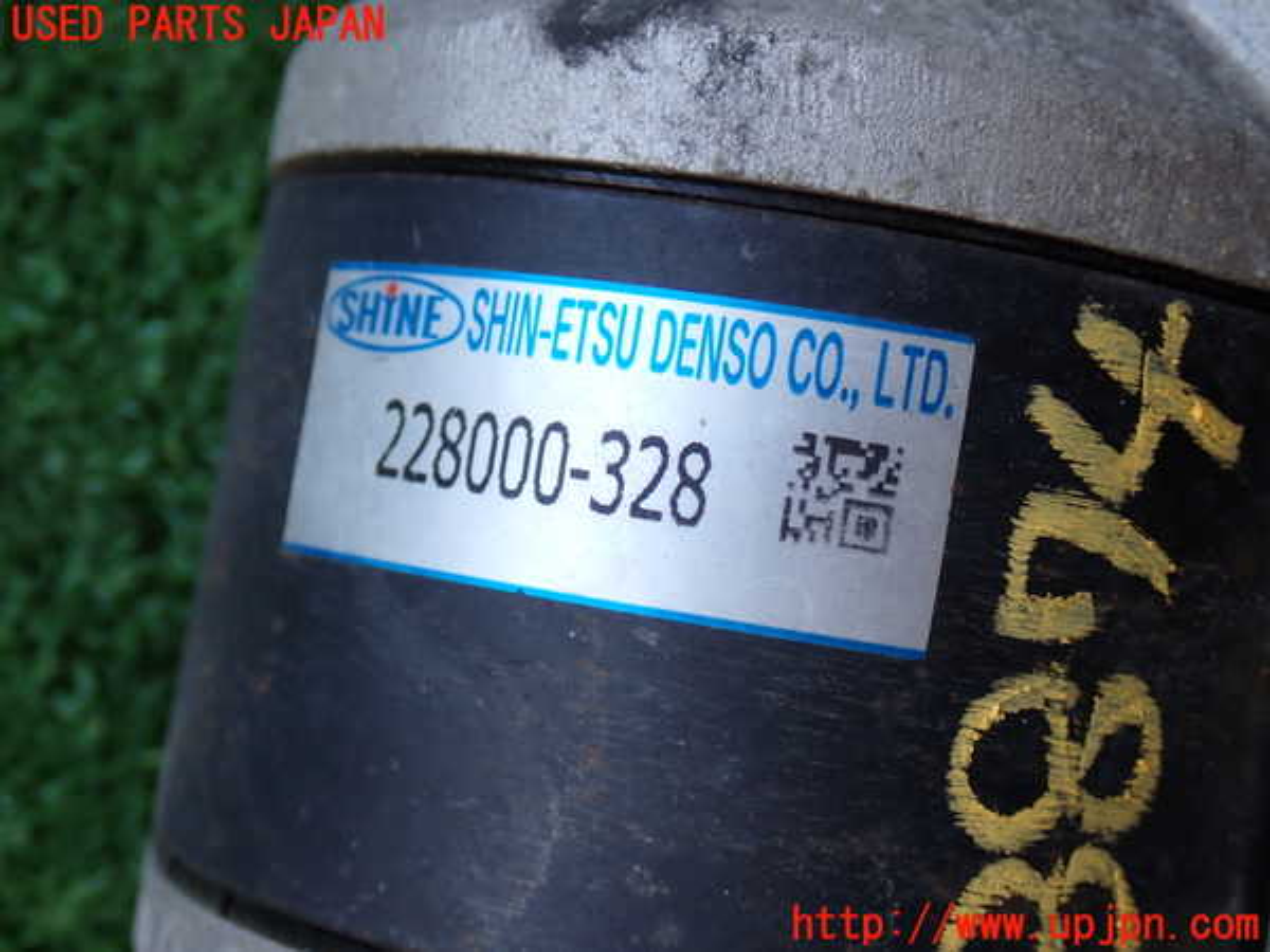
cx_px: 635
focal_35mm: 58
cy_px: 476
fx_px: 2128
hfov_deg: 33.2
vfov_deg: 25.2
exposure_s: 1/125
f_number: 3.5
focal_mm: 10.35
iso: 125
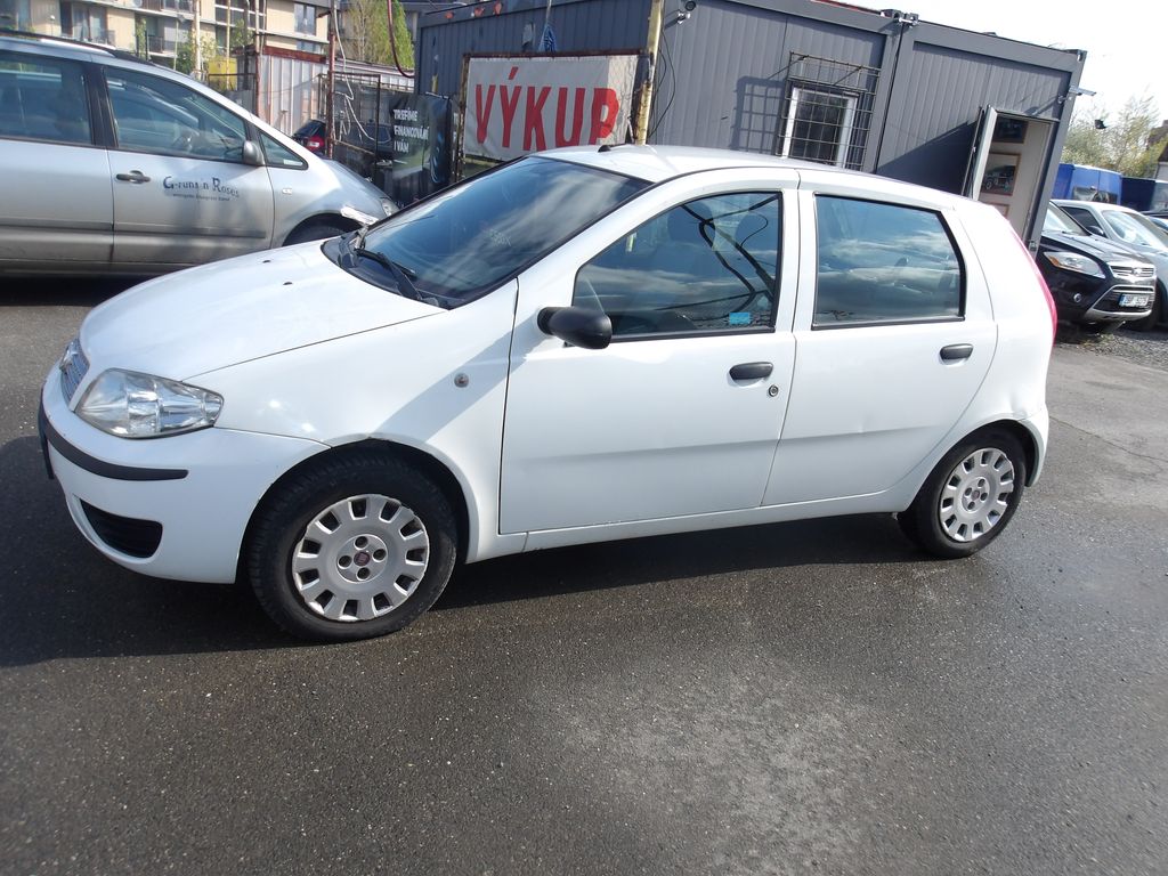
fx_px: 911
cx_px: 584
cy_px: 438
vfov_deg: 51.4
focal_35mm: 27
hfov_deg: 65.3
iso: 100
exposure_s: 1/837
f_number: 3
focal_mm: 4.9
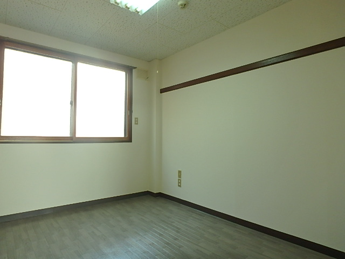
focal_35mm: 21
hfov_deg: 79.0
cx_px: 172
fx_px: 209
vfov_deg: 63.4
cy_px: 130
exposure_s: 1/60
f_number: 3.5
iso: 200
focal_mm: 3.7
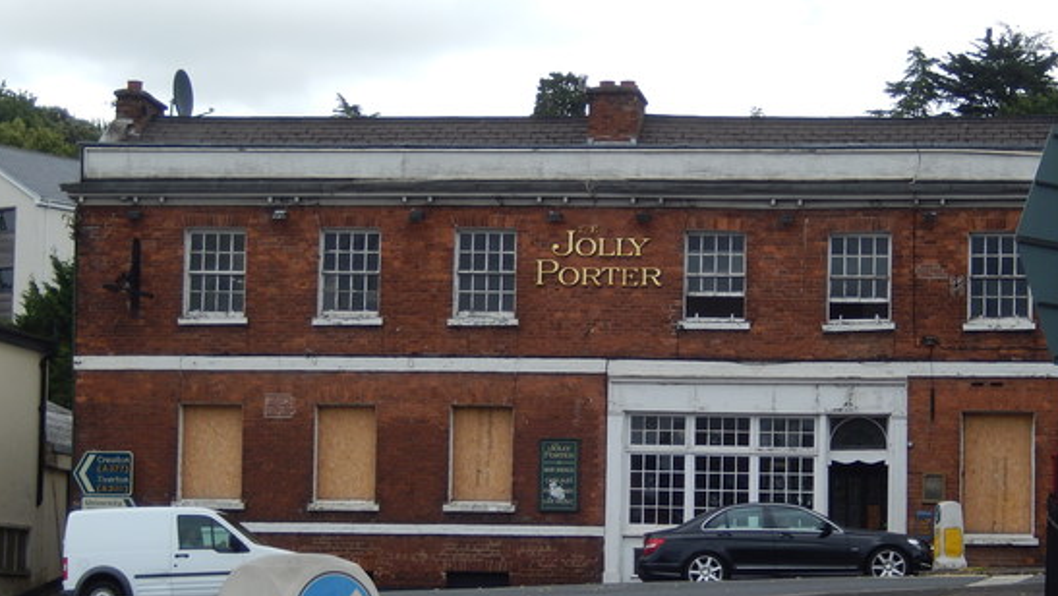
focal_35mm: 121
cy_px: 366
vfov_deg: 10.0
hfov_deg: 17.7
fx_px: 3395
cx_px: 613
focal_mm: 17
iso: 125
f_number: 5.2
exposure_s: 1/400
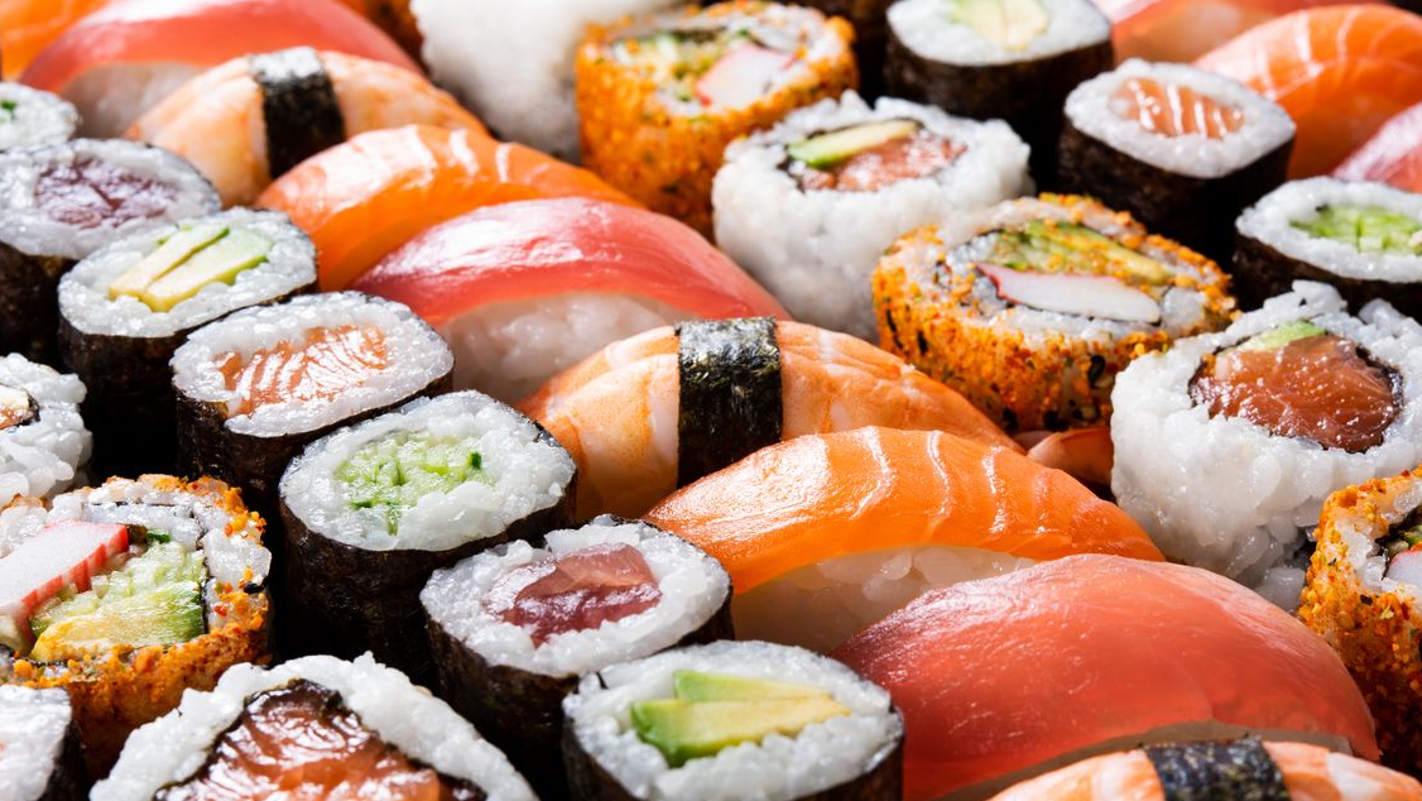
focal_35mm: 70
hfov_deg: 30.1
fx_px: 2640
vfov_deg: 17.2
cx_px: 674
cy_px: 490
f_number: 16
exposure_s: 1/200
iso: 200
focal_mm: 60
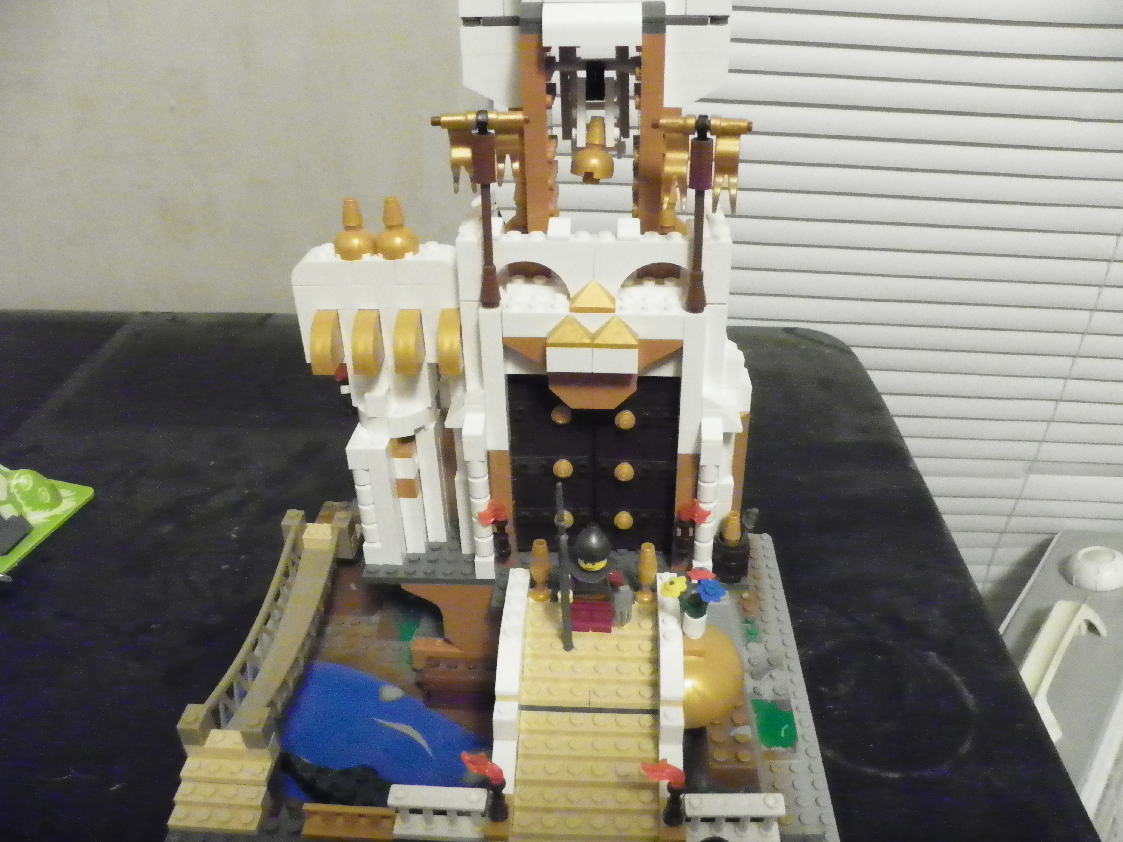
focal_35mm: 27
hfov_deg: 65.3
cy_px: 418
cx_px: 566
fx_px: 876
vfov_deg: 51.4
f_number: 2.8
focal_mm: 4.6
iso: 1600
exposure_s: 1/30
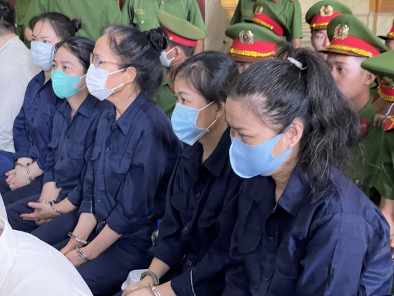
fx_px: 728
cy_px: 148
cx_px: 197
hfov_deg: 30.3
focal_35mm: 64
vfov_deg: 22.9
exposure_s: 1/60
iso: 500
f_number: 2.2
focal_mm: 7.5
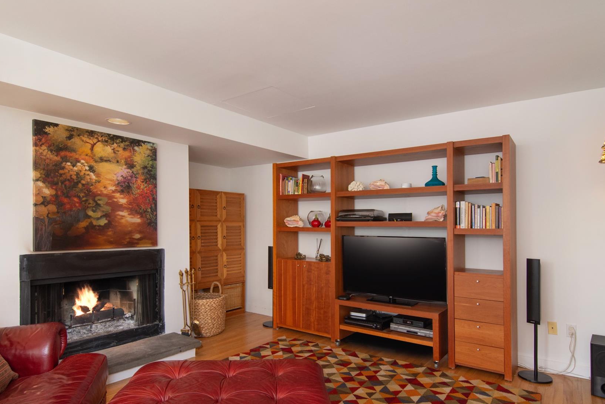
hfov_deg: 82.2
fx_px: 347
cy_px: 232
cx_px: 302
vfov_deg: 60.1
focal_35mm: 21
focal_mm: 11
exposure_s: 1/20
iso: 640
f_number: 8
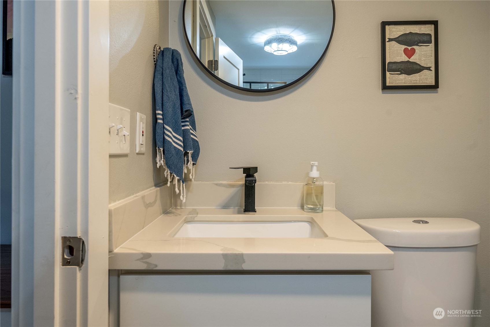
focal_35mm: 24
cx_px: 245
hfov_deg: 73.7
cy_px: 164
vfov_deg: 53.2
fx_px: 327
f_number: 7.1
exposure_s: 1/30
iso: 1000
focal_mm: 24
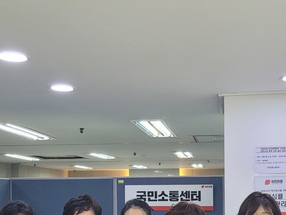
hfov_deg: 33.1
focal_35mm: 58
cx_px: 176
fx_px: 479
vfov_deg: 24.6
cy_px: 188
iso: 200
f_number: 1.8
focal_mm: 5.4
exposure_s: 1/120
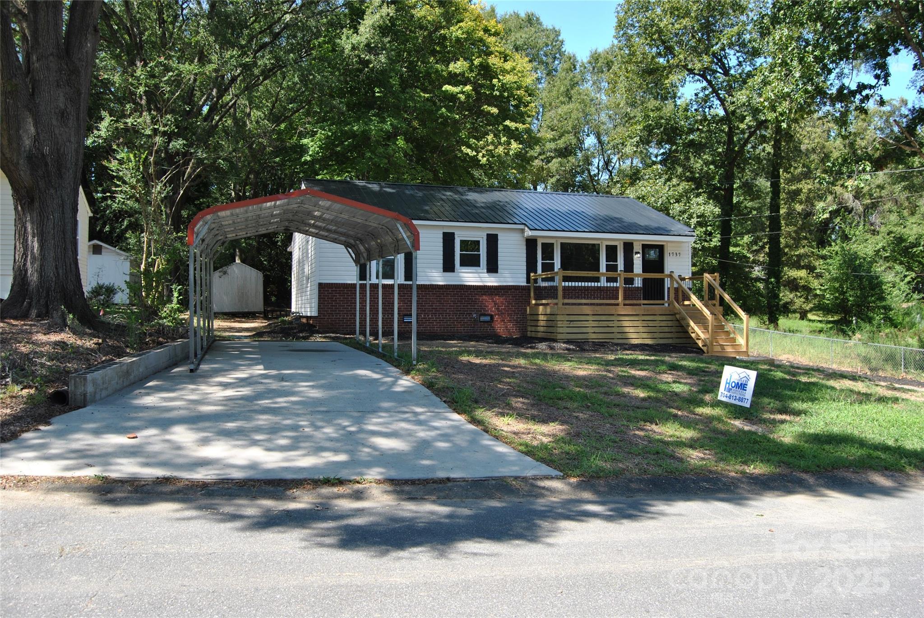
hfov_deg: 67.3
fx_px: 694
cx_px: 462
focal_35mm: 27
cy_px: 309
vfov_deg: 48.0
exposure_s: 1/160
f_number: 6.3
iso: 100
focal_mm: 18
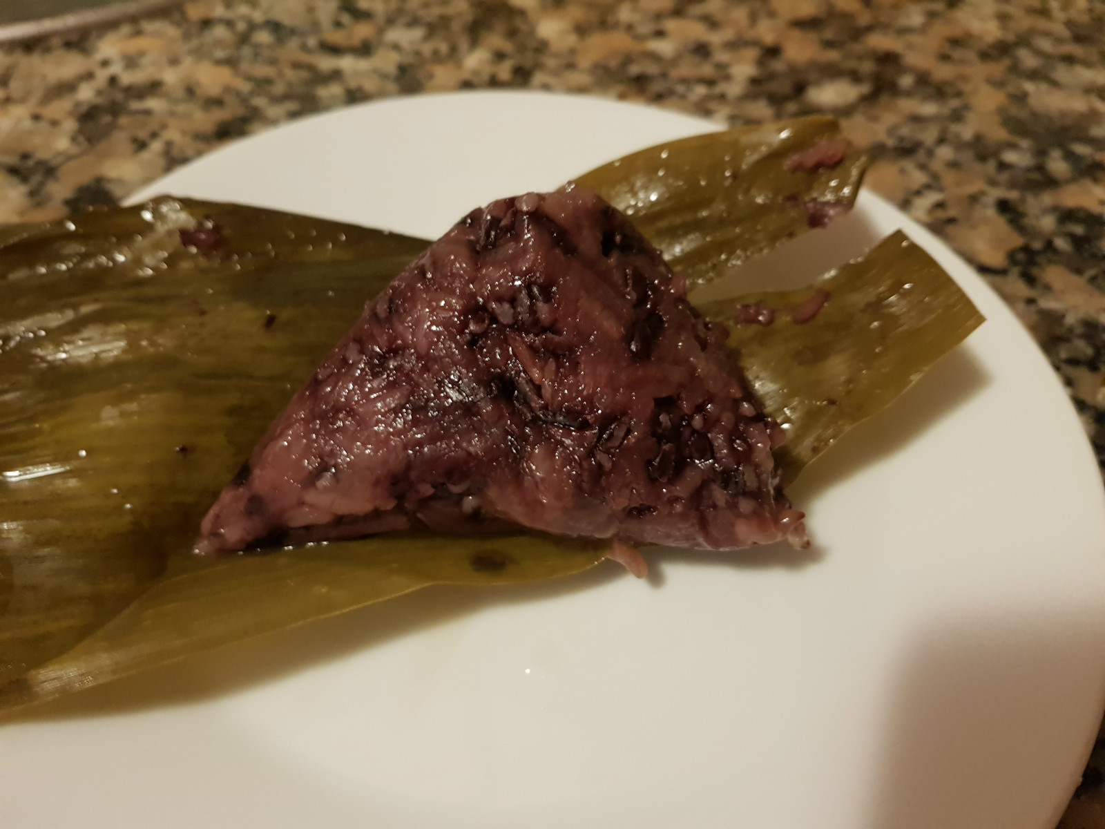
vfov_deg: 53.1
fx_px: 830
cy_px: 414
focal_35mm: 26
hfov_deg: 67.3
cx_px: 552
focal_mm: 4.2
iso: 250
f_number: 1.7
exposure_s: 1/10
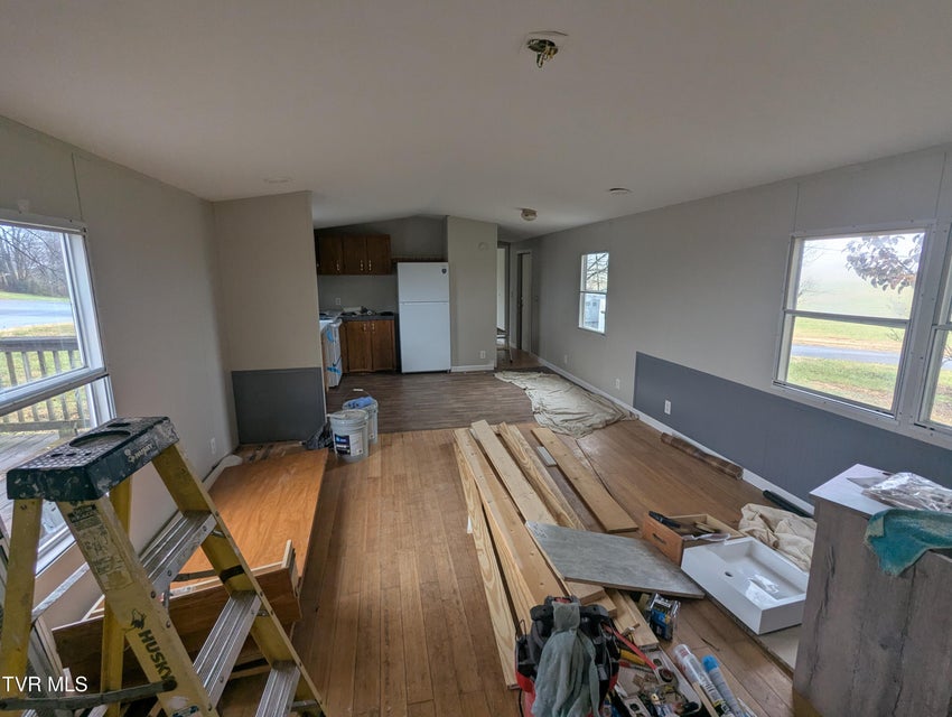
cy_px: 358
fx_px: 441
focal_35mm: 16
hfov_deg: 94.4
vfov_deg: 78.2
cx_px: 476
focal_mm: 2.35
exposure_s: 1/122
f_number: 2.2
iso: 88
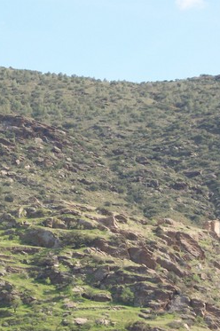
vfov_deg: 11.4
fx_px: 1653
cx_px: 104
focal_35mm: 180
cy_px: 166
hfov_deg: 7.6
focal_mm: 20
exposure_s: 1/180
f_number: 5.6
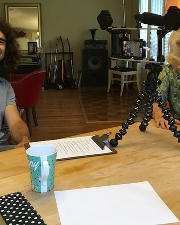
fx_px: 333
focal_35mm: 50
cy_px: 85
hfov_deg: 30.2
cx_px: 102
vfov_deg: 37.1
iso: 64
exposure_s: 1/30
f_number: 2.2
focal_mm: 4.15
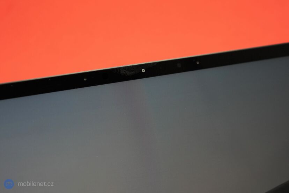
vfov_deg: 24.6
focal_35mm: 55
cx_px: 144
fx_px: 441
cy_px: 96
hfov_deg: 36.2
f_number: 4
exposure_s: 1/320
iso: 2000
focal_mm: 55
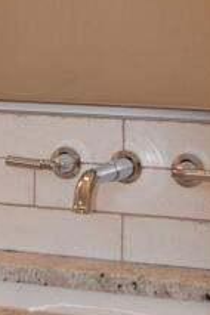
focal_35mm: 167
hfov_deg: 8.0
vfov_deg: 12.1
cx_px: -139
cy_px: -21
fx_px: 1461
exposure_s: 1/125
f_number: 4
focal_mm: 22
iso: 220
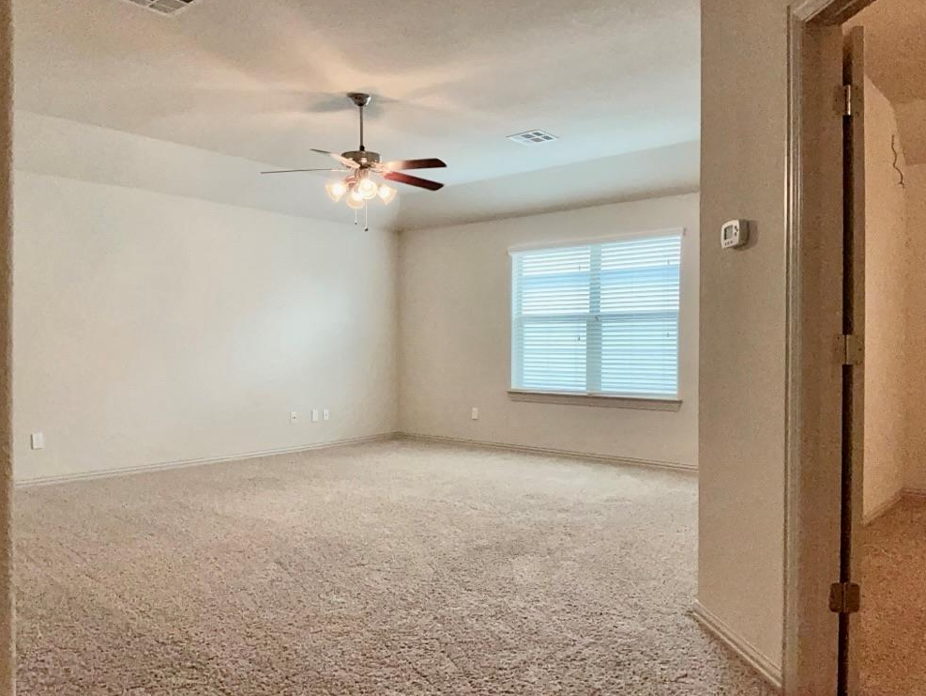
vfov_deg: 49.8
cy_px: 352
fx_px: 749
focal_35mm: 28
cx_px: 451
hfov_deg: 63.4
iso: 400
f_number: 1.8
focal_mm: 3
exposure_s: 1/100
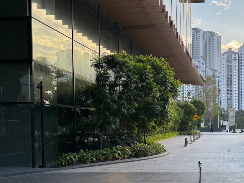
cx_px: 203
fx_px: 345
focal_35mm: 49
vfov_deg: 29.3
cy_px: 130
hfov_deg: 37.2
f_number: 1.78
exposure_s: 1/609
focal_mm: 6.76
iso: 80
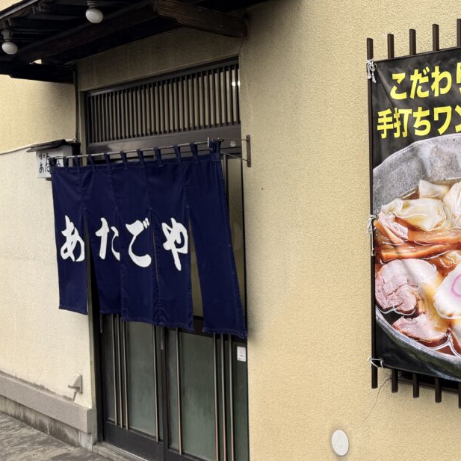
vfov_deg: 38.3
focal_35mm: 44
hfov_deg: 34.6
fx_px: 663
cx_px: 469
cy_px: 244
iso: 80
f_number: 1.78
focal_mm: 6.76
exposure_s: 1/341
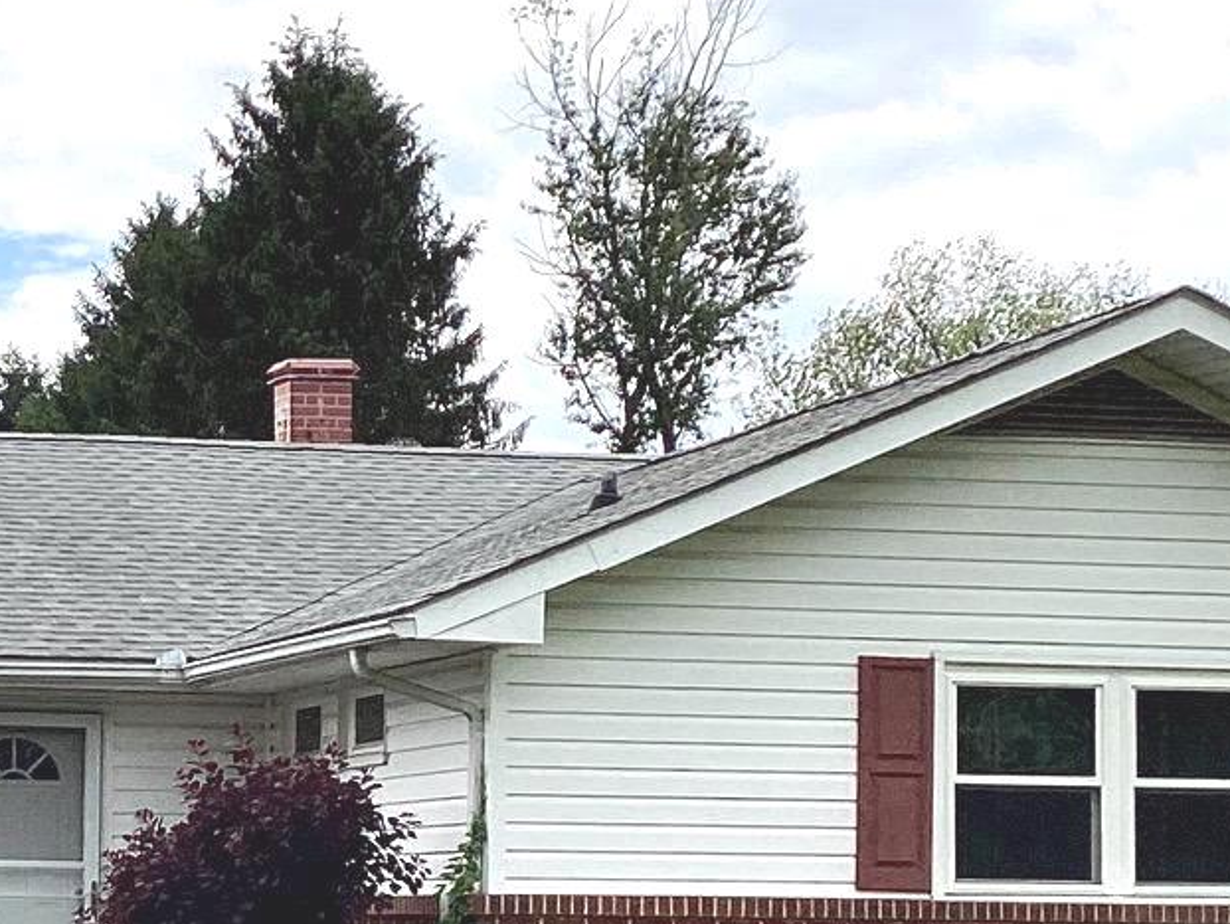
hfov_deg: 18.8
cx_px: 24
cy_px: 768
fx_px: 3626
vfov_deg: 14.4
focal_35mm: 102
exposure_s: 1/1773
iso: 25
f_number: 2.4
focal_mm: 3.3
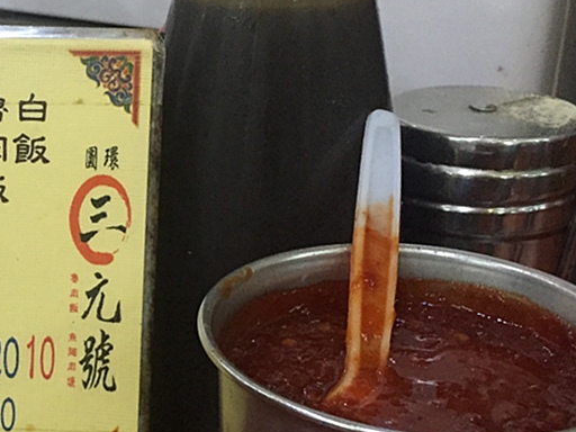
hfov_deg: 31.7
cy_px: 241
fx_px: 965
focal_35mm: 58
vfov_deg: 25.2
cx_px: 63
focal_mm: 4.15
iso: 160
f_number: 2.2
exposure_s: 1/30
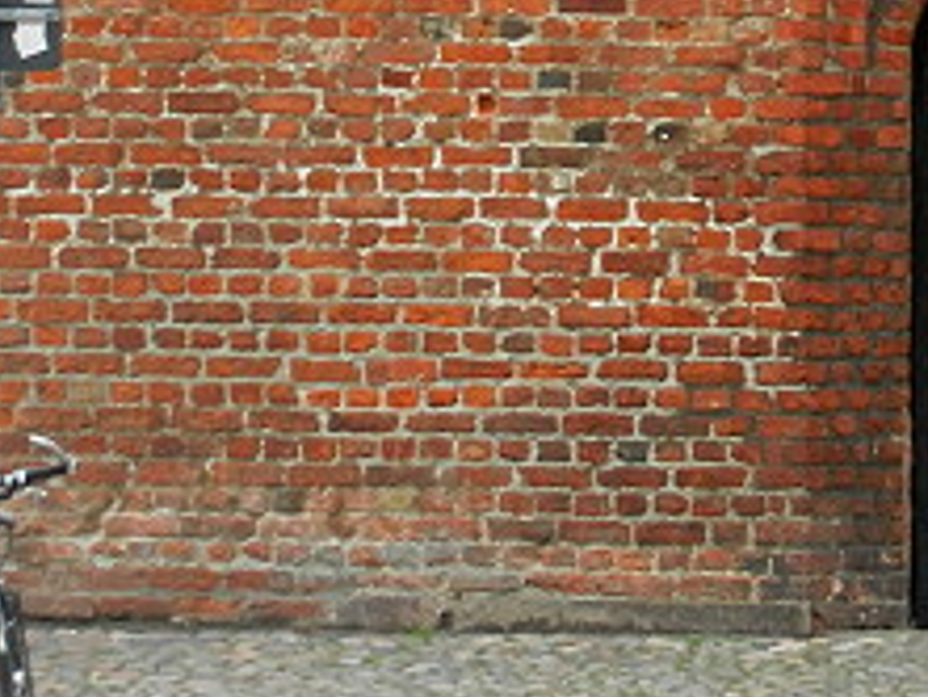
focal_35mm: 379
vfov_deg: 3.9
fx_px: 10166
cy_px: -340
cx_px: 1298
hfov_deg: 5.2
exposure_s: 1/40
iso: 160
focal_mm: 22.2
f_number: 5.1
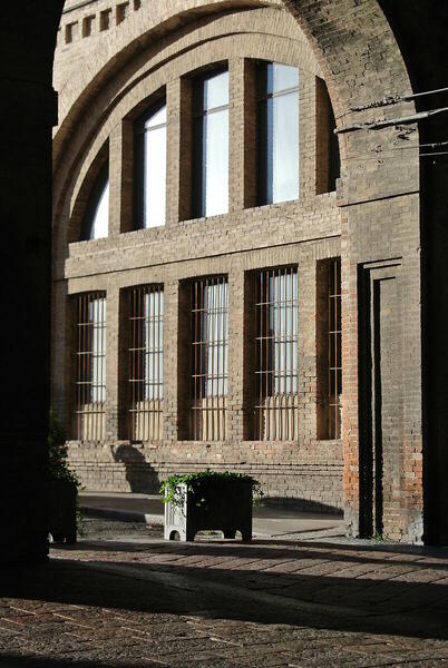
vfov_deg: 25.0
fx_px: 1507
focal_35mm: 81
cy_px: 334
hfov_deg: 16.9
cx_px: 224
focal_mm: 30
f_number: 5.6
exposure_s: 1/250
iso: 100
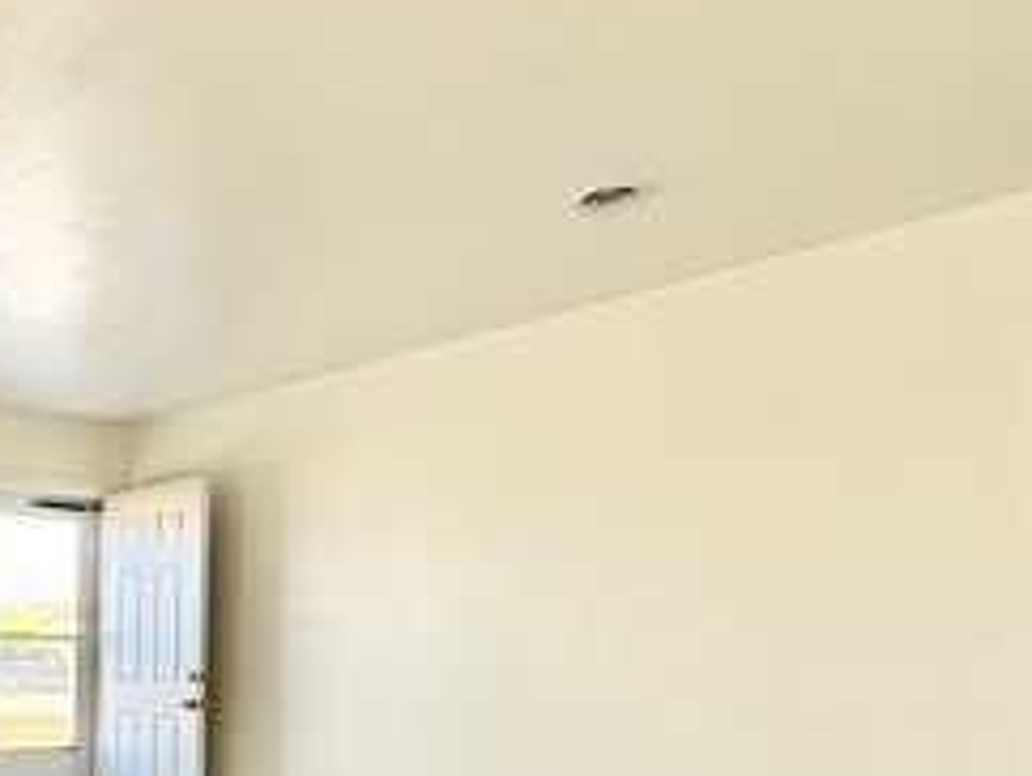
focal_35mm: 37
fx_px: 1104
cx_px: 17
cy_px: 699
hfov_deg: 43.5
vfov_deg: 36.3
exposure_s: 1/99
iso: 80
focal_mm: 2.22
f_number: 2.2
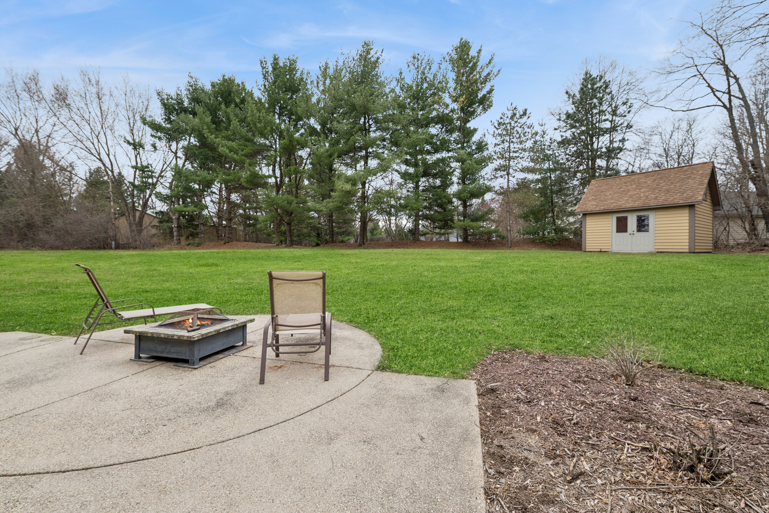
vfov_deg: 81.2
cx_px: 384
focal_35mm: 14
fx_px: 299
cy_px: 256
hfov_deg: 104.3
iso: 200
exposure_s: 1/200
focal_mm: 14
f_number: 8
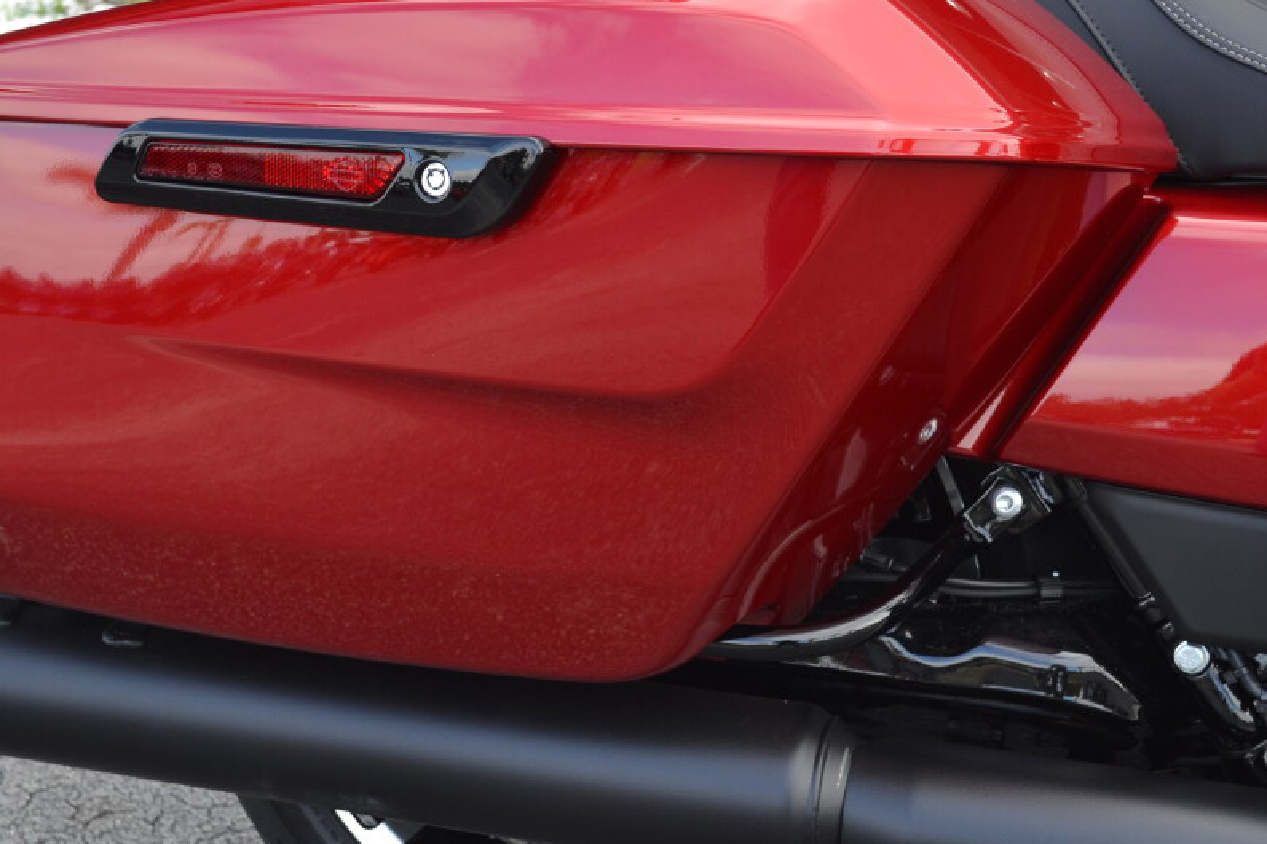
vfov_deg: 20.7
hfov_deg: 30.6
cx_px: 626
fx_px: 2314
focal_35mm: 66
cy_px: 448
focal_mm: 29
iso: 200
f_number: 5.6
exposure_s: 1/125
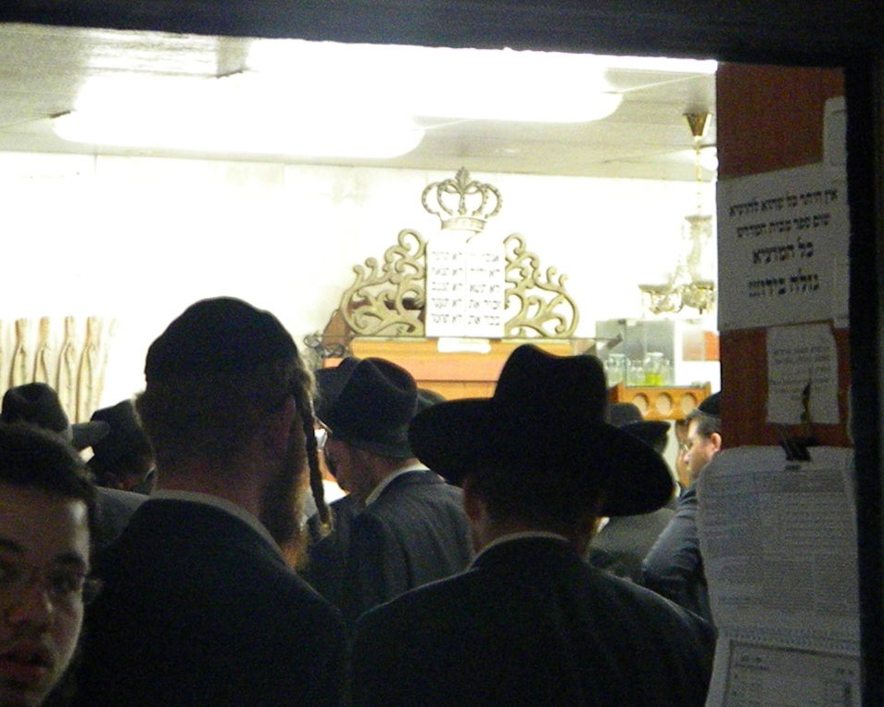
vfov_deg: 14.0
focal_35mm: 110
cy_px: 355
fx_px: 2878
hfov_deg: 17.5
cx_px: 466
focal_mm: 19
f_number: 4.7
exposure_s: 1/66.4
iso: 2855
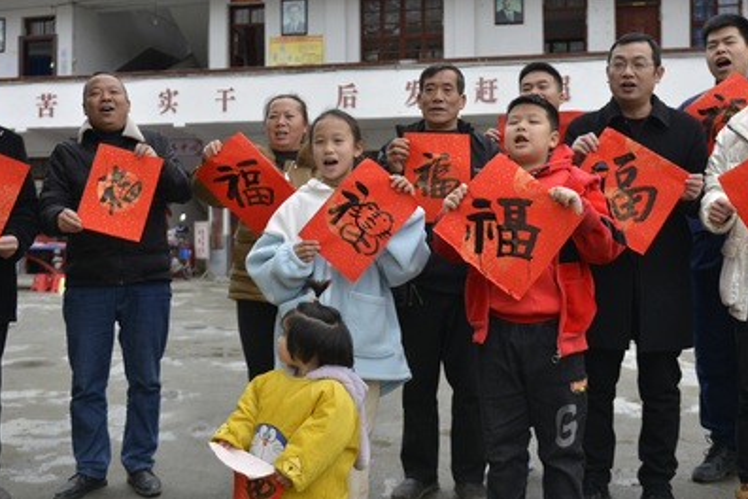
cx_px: 399
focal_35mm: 47
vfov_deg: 28.6
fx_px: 976
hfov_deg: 41.9
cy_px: 195
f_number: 2.8
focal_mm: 31
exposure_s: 1/640
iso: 400
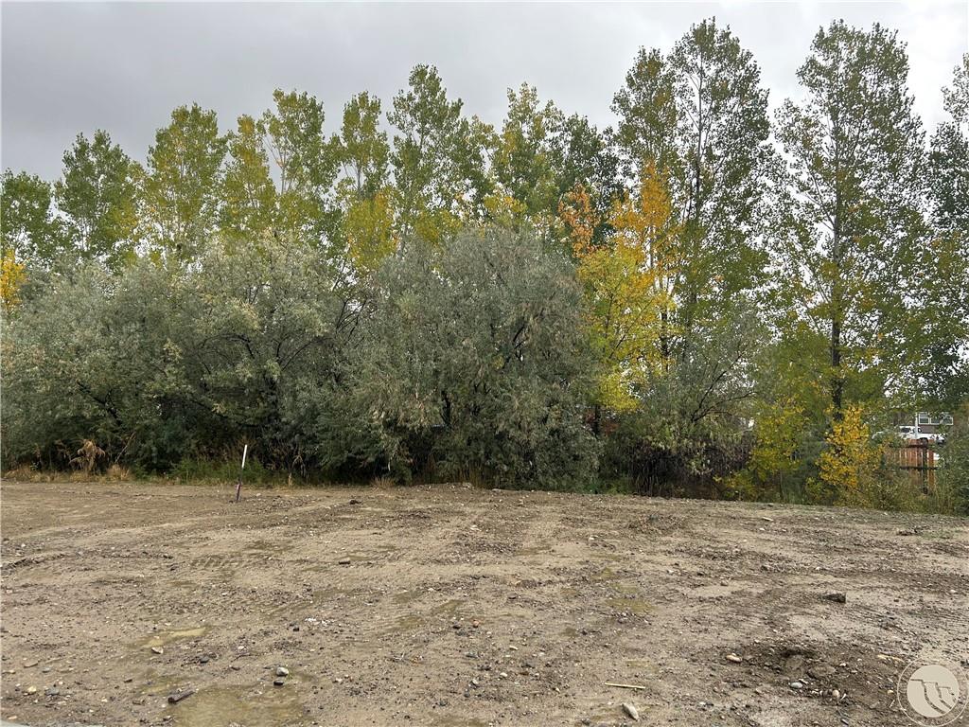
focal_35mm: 26
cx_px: 484
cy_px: 364
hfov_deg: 67.3
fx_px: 728
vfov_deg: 53.1
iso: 50
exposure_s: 1/743
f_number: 1.5
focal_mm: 5.7
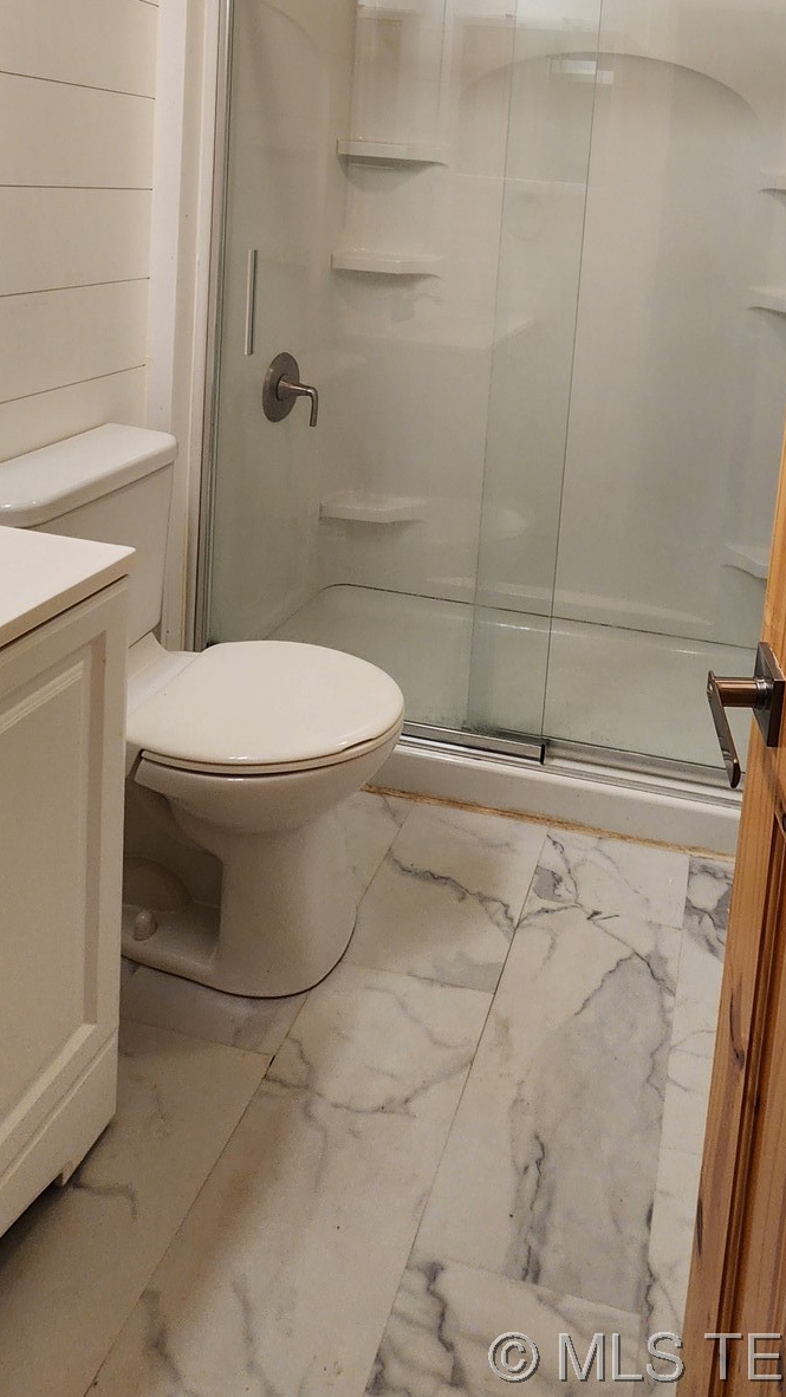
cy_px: 290
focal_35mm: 23
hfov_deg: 47.4
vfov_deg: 71.2
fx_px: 852
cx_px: 602
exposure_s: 1/60
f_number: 2.2
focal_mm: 2.2
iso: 160
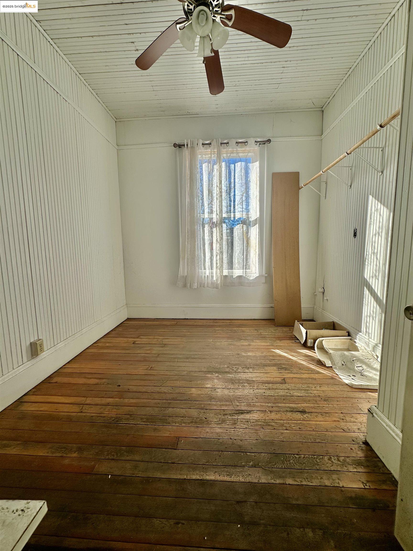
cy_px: 276
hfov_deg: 85.7
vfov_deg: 102.1
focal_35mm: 14
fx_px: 223
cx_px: 206
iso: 40
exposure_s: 1/443
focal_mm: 2.22
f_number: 2.2
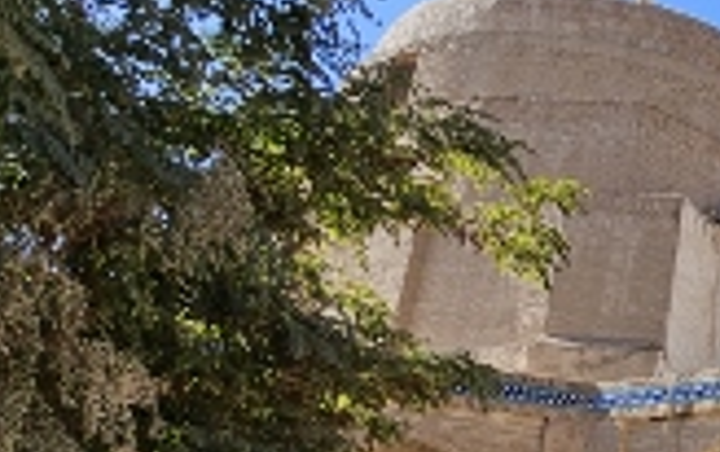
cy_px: 391
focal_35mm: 44
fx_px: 865
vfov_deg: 28.4
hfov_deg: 32.6
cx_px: 955
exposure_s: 1/1869
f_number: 2.2
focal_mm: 2.2
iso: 50
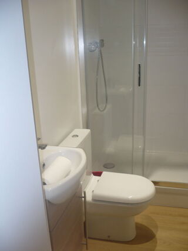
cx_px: 94
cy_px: 126
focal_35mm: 35
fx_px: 254
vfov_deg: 52.6
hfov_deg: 40.7
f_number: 2.8
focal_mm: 5.8
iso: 100
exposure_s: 1/30
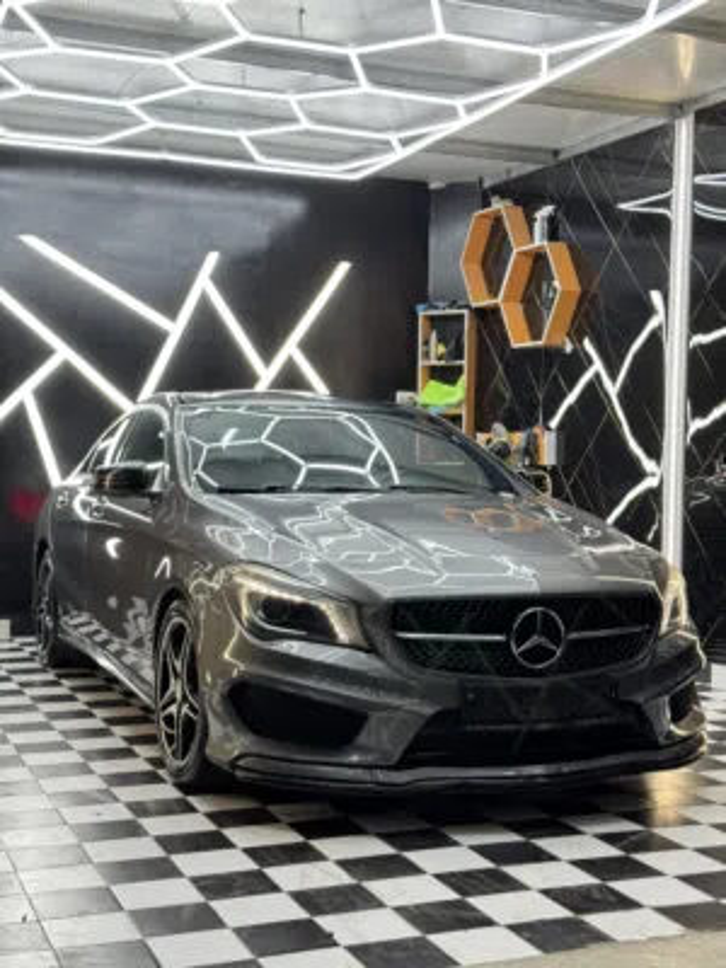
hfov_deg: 30.3
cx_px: 363
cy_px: 484
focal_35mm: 48
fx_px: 1342
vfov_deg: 39.7
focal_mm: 6.76
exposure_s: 1/50
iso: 50
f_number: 1.78
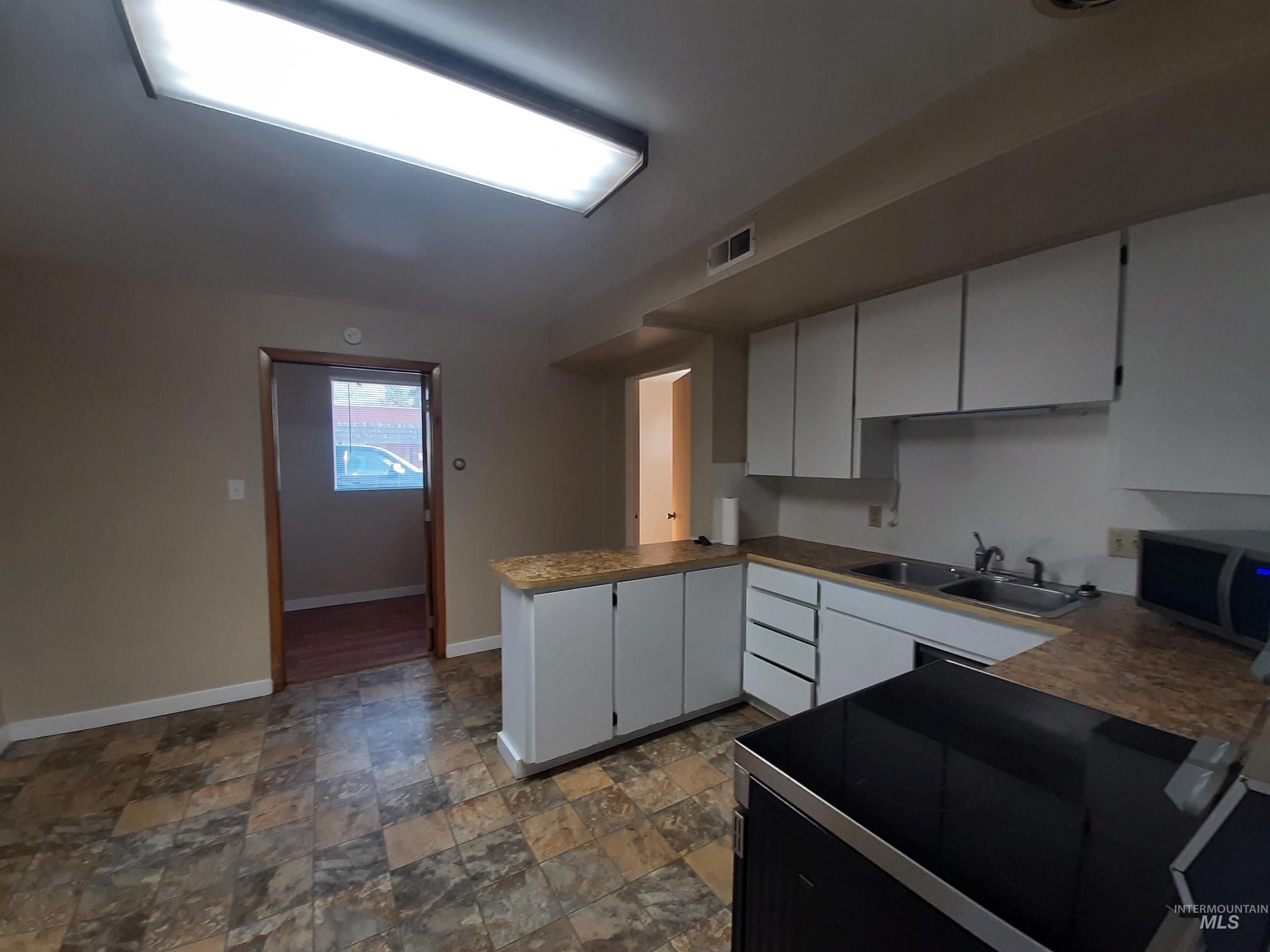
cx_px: 635
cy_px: 476
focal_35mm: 13
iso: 100
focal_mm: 1.42
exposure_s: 1/40
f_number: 2.2
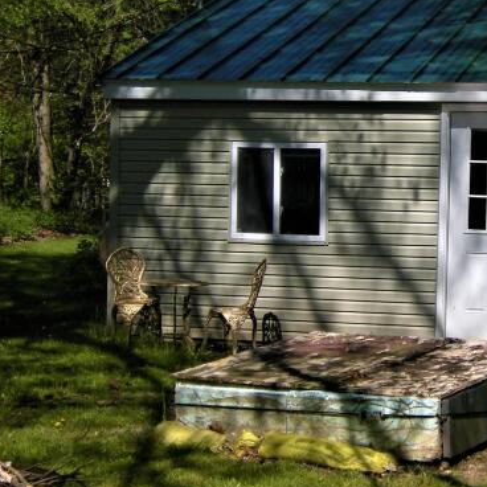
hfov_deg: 18.9
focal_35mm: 90
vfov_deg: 19.3
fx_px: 1433
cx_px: 466
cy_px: 185
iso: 64
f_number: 7.6
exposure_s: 1/222
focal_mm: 8.8
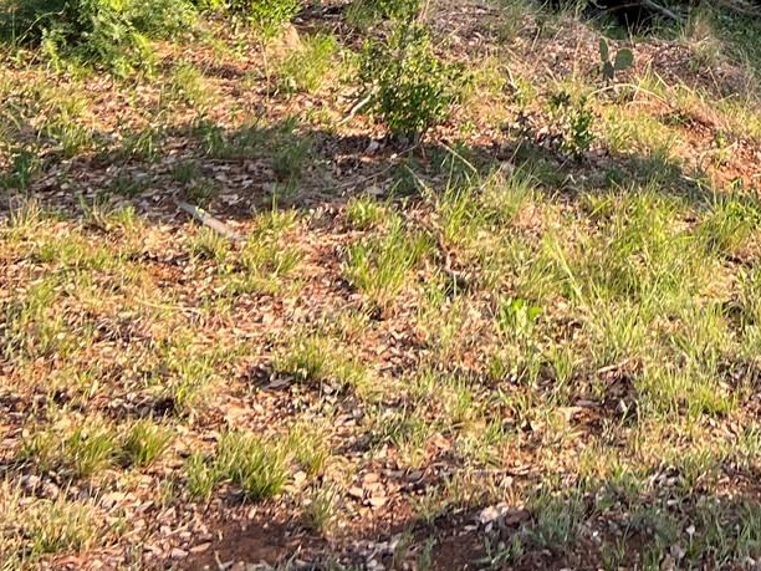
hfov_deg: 22.0
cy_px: -369
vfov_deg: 15.2
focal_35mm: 87
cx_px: 690
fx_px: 1913
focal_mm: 5.7
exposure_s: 1/533
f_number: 1.5
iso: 50
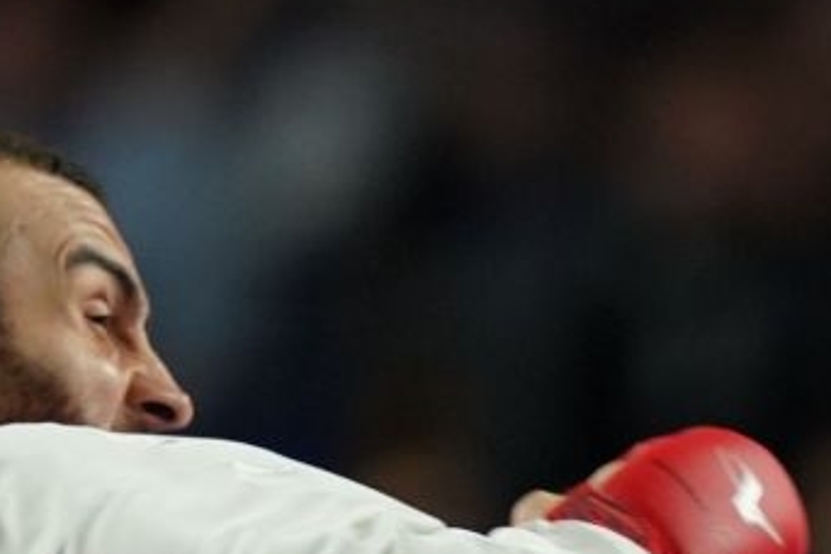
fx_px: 48610
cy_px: 1076
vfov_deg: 0.7
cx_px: 1205
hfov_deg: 1.0
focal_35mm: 2106
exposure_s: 1/1000
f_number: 2.8
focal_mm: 400
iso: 2000
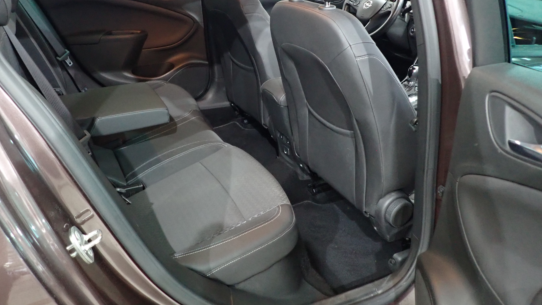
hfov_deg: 62.4
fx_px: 446
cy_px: 90
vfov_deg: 37.2
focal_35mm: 31
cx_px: 234
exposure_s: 1/30
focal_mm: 4.5
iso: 800
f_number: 2
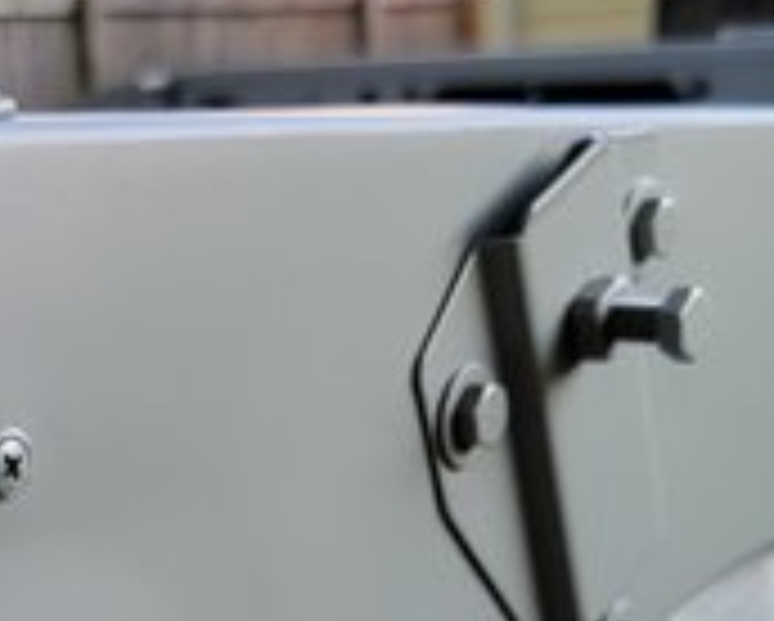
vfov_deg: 17.0
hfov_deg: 21.3
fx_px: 1995
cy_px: 729
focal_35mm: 87
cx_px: 32
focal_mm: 6.7
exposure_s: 1/119
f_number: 1.8
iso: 50
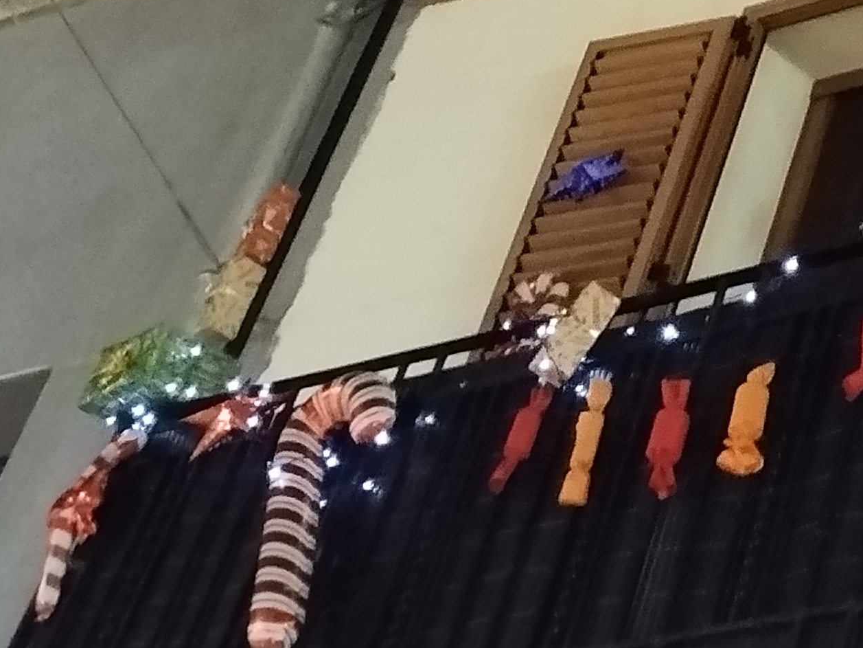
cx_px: 1325
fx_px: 2618
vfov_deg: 13.8
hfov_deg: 16.8
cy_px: -67
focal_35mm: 105
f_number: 1.7
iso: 2500
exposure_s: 1/10
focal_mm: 5.31
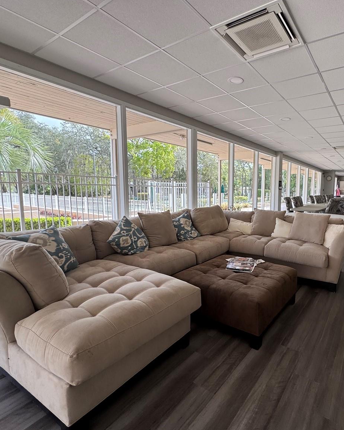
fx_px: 242
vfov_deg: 83.3
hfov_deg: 68.7
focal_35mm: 19
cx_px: 232
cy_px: 217
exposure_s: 1/153
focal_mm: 2.22
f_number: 2.2
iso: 40
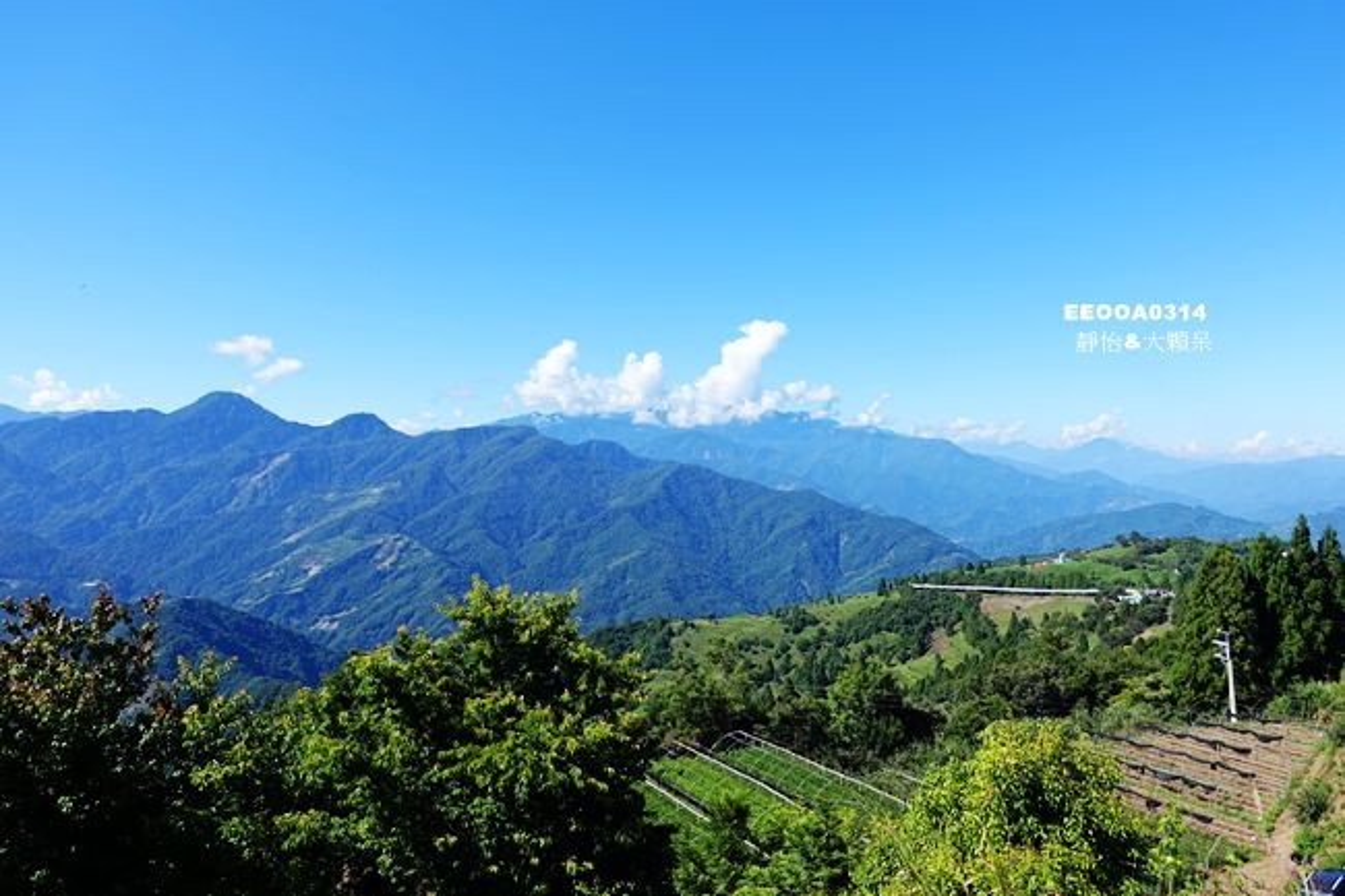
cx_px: 672
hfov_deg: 73.8
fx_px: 896
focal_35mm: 24
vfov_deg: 53.1
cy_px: 448
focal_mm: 8.8
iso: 125
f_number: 4
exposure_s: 1/100
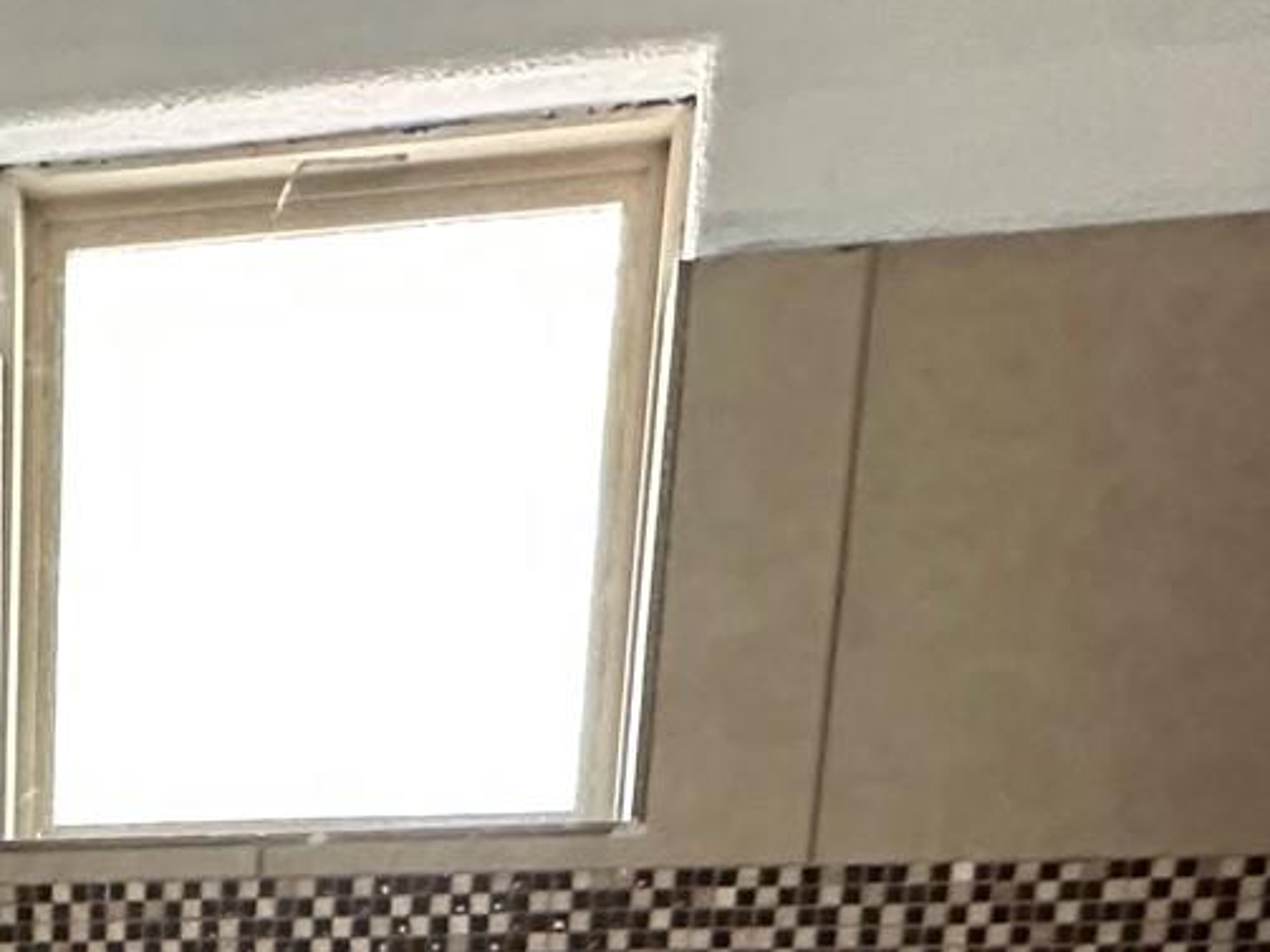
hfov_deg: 31.0
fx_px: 2091
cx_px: -40
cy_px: 1763
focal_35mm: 57
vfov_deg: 18.9
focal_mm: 2.22
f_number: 2.2
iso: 1000
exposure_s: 1/60
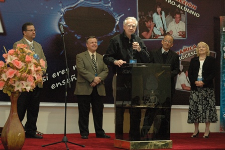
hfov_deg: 19.5
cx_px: 112
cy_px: 75
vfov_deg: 13.0
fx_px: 656
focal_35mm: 105
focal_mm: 70
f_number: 5
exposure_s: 1/60
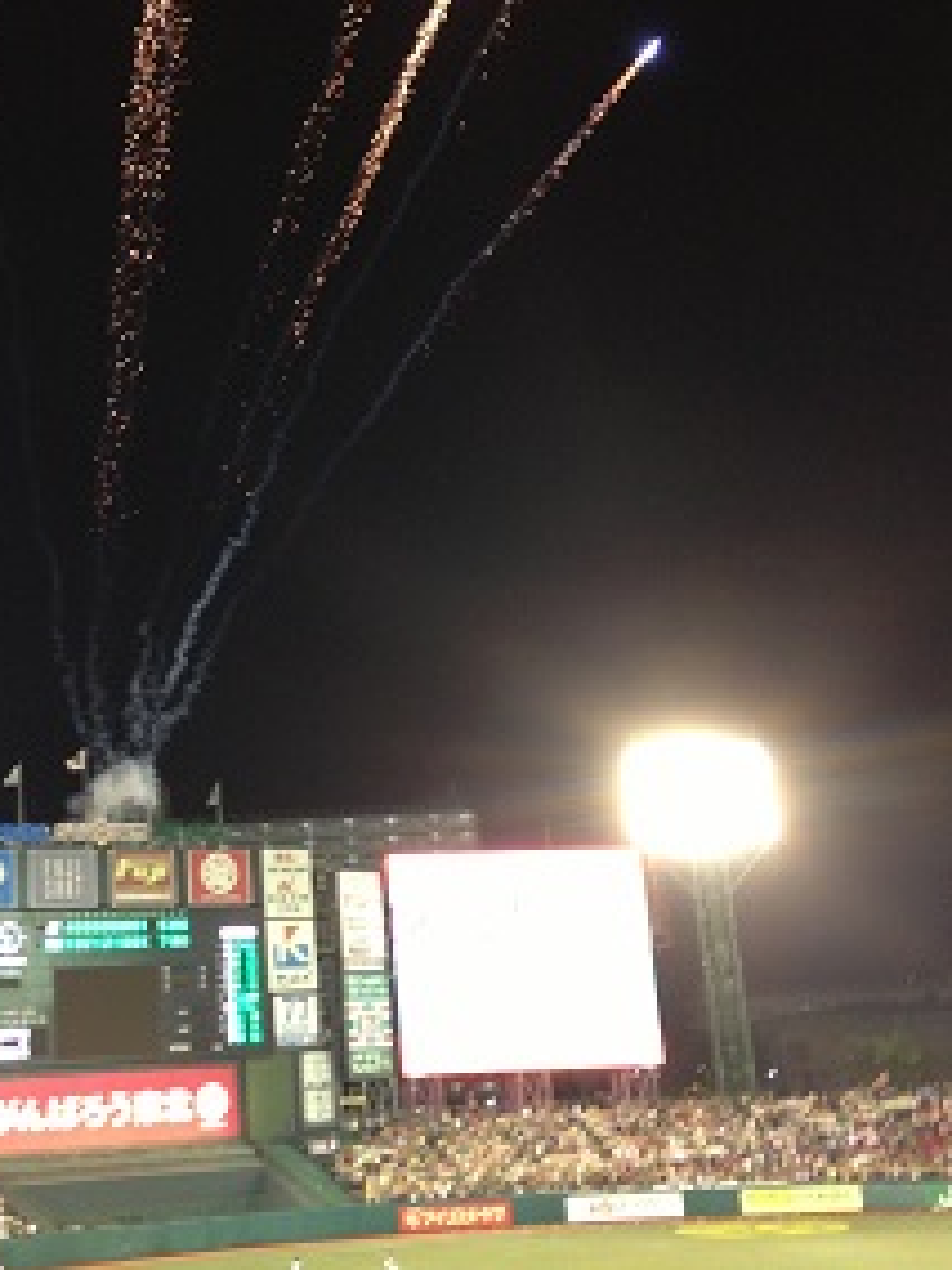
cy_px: 505
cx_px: 219
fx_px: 2090
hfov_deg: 25.3
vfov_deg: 33.7
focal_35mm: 57
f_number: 2.4
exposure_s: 1/20
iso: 160
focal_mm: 4.13
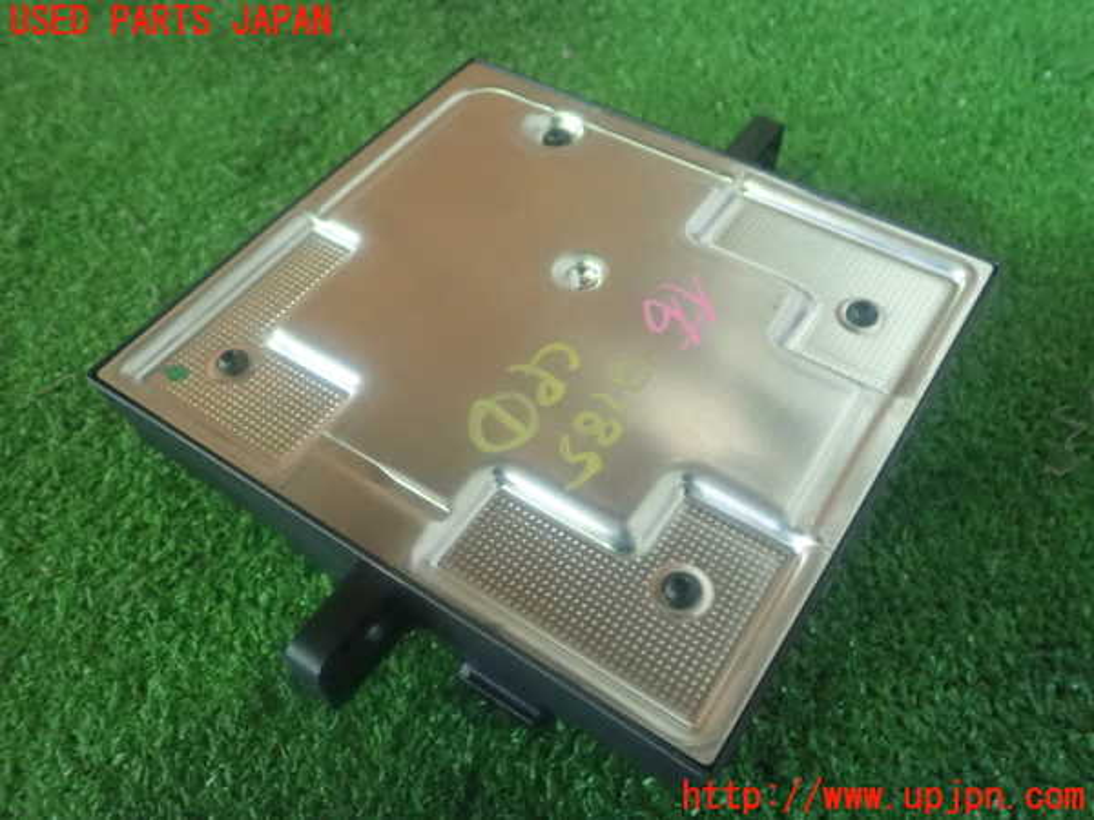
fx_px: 948
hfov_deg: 60.0
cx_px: 547
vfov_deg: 46.8
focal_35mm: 30
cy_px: 410
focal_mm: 5.5
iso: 1600
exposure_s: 1/30
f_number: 2.3
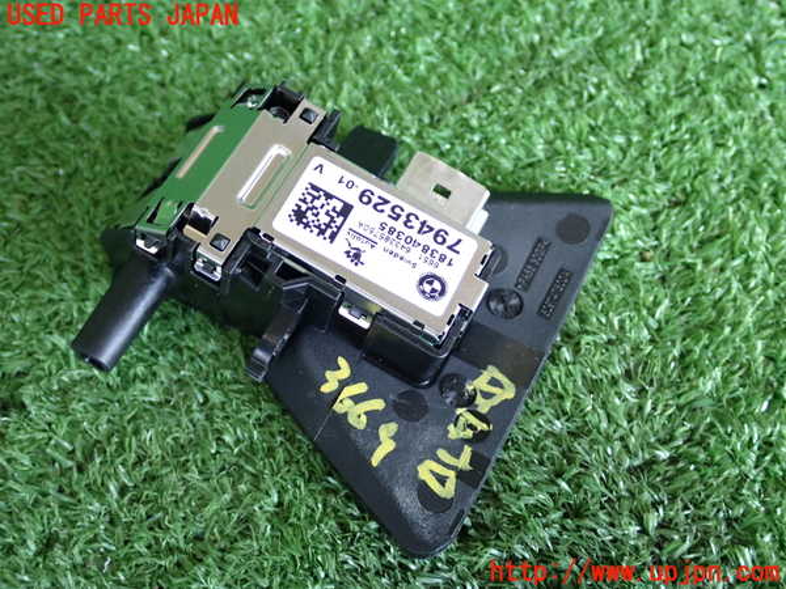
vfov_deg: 32.9
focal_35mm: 44
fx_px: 999
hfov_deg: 42.9
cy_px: 294
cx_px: 393
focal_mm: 7.84
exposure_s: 1/40
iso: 200
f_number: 2.9
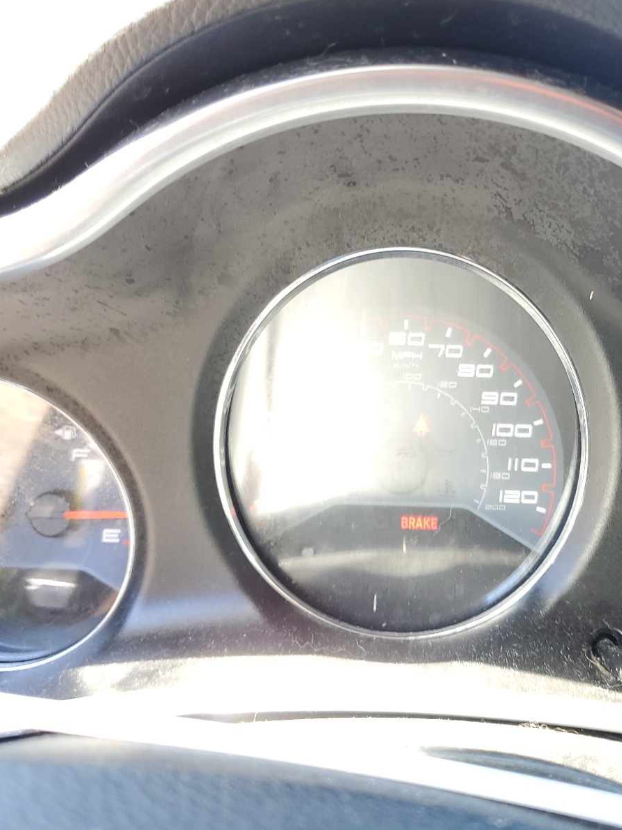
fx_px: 839
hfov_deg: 40.1
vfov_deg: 52.6
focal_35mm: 35
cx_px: 423
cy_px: 415
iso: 59
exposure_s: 1/60.2
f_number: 1.5
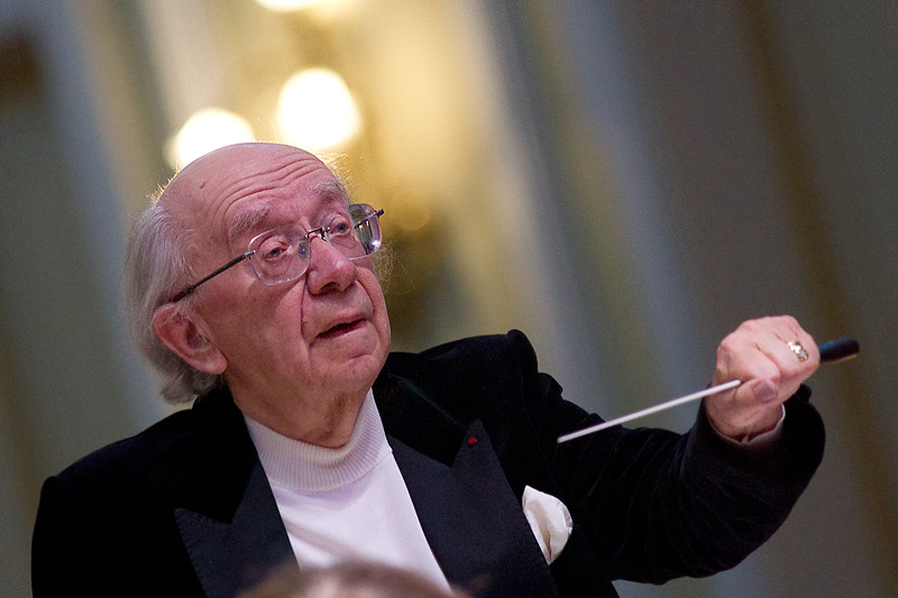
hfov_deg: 10.3
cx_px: 449
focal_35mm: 200
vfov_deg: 6.9
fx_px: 4988
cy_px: 299
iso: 1600
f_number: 3.2
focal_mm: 200
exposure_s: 1/320
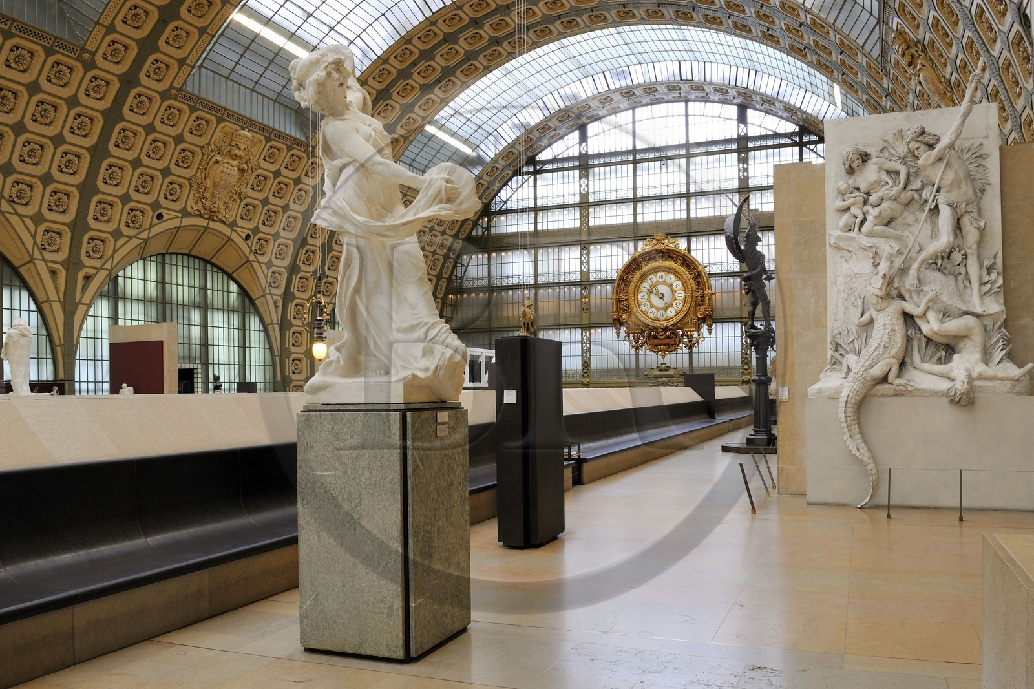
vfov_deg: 53.1
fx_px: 689
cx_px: 517
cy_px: 344
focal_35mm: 24
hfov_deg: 73.8
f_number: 11
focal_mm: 24
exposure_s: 1/4
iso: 200
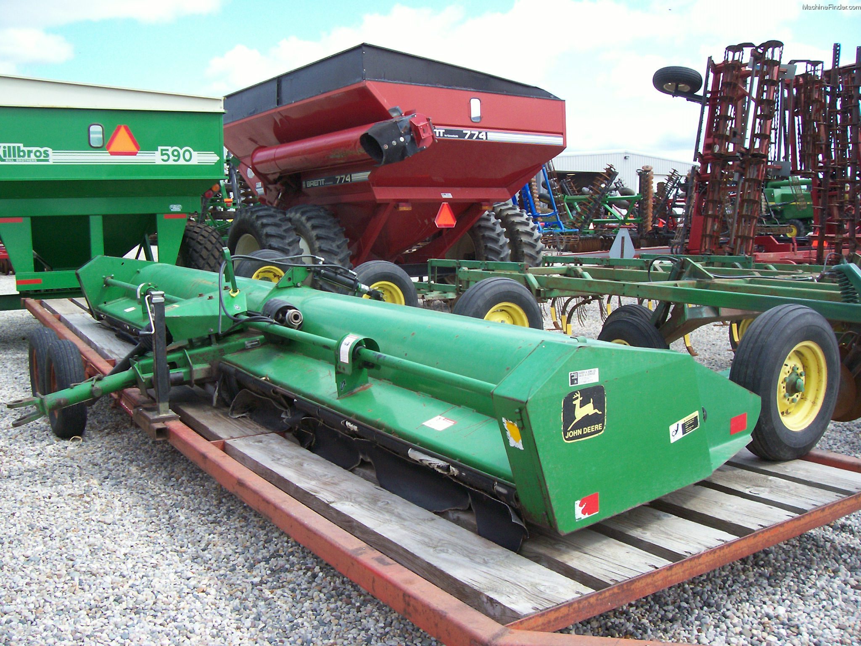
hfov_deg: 54.0
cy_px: 323
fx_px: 846
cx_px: 430
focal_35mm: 34
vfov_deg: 41.8
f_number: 2.7
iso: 80
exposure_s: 1/665
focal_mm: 5.6
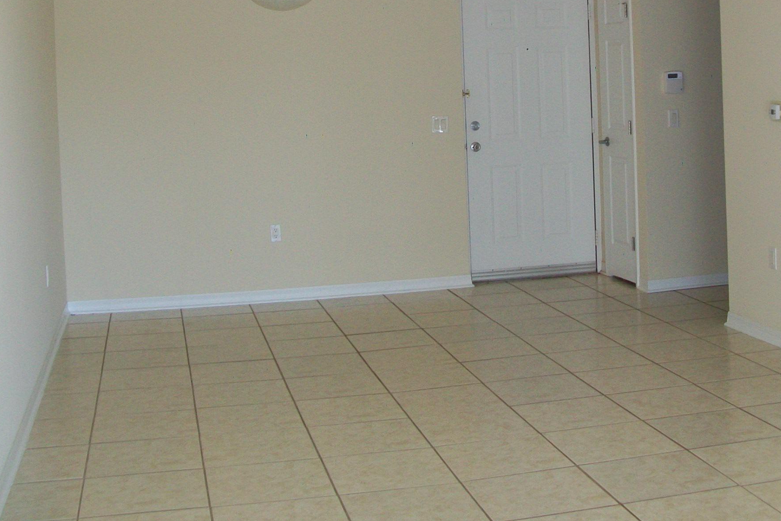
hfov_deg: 36.1
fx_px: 1193
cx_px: 470
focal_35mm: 55
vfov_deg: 24.2
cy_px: 105
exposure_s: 1/60
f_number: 2.7
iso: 64
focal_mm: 6
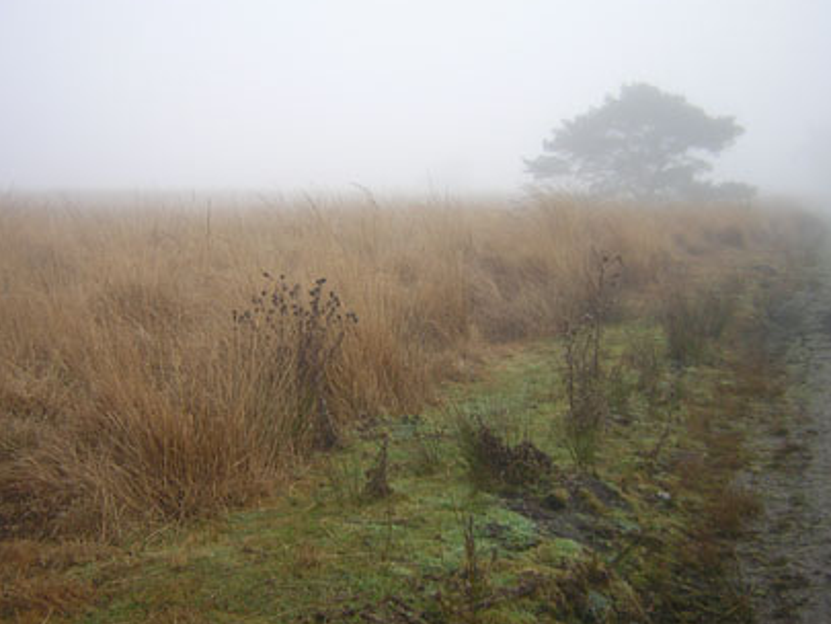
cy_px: 285
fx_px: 961
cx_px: 410
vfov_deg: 36.0
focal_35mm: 40
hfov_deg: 46.8
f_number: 2.6
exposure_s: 1/196
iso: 100
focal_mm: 4.7
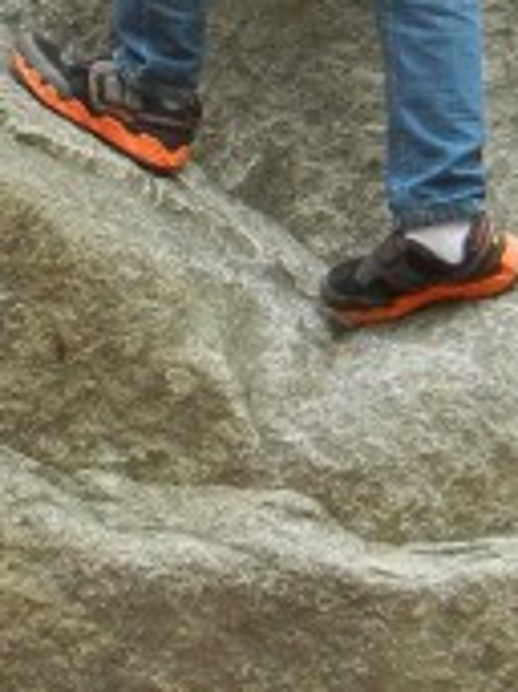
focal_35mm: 180
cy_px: -8
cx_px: 243
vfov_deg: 10.9
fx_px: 3596
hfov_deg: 8.2
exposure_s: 1/156
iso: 160
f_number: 3.5
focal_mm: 5.4
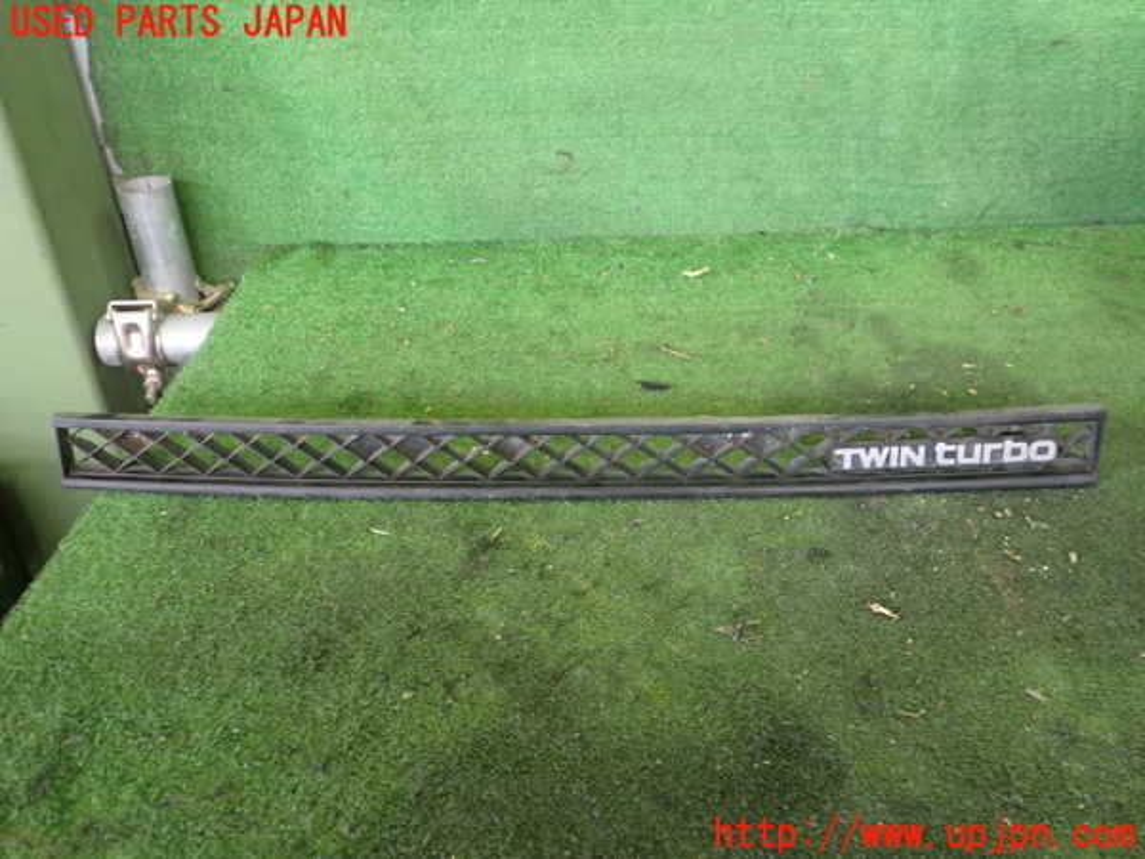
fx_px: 992
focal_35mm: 30
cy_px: 430
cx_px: 572
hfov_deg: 60.0
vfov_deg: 46.8
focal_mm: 5.4
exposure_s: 1/30
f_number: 2.3
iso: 500
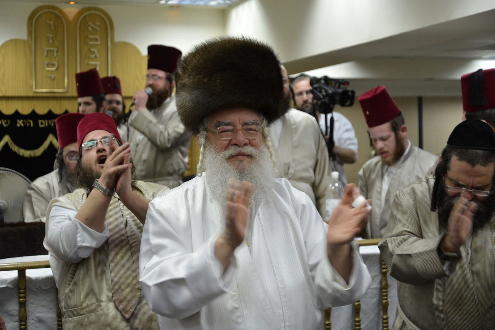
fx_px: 852
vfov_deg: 21.9
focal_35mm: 62
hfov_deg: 32.4
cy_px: 165
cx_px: 248
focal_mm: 62
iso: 1600
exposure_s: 1/125
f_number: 4.5
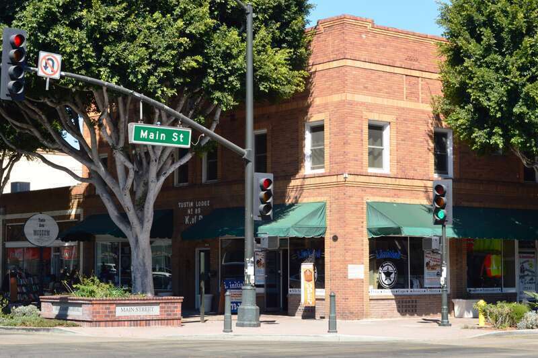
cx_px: 269
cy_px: 179
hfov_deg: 27.0
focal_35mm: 75
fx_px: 1120
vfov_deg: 18.2
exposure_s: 1/160
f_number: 9
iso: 400
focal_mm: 50
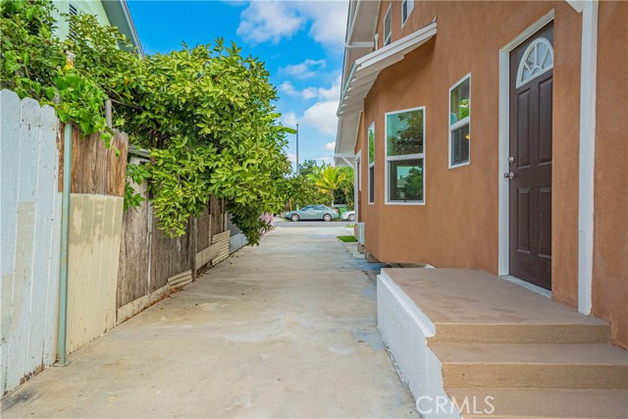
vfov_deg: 51.3
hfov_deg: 71.5
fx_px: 436
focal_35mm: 25
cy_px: 210
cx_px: 314
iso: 400
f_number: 8
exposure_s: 1/6400
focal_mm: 17
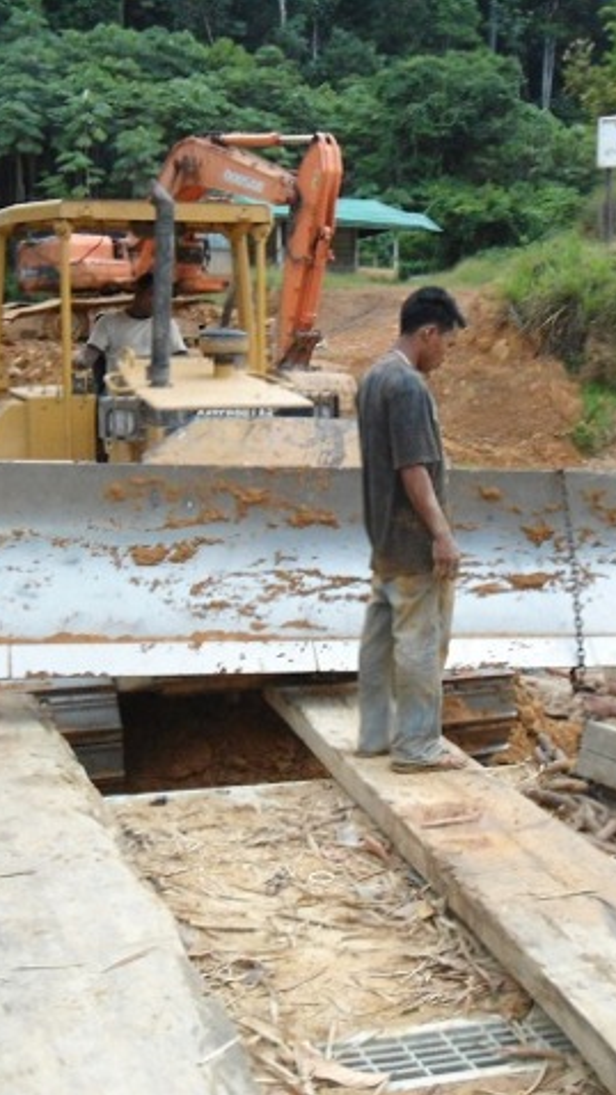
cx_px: 371
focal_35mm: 54
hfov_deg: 22.2
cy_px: 548
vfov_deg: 38.5
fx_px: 1567
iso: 400
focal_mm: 6.7
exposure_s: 1/40
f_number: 3.2
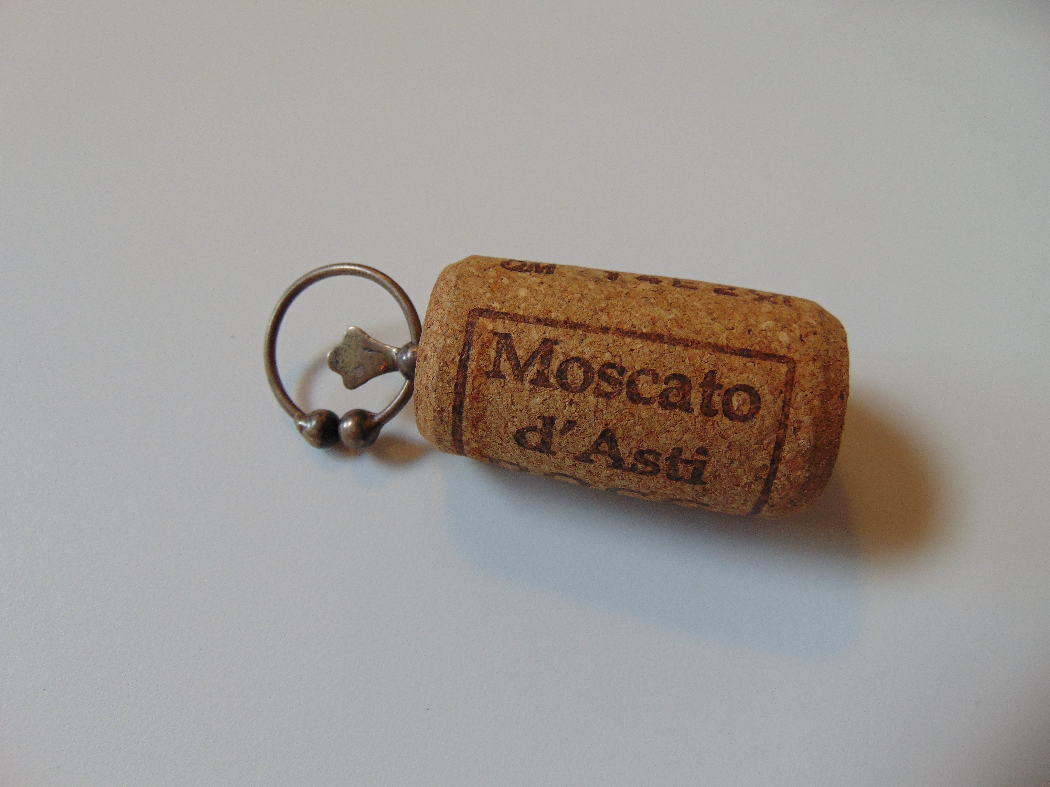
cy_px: 394
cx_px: 525
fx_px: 758
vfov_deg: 54.9
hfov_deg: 69.4
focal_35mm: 25
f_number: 3
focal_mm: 4.5
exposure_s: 1/100
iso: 80
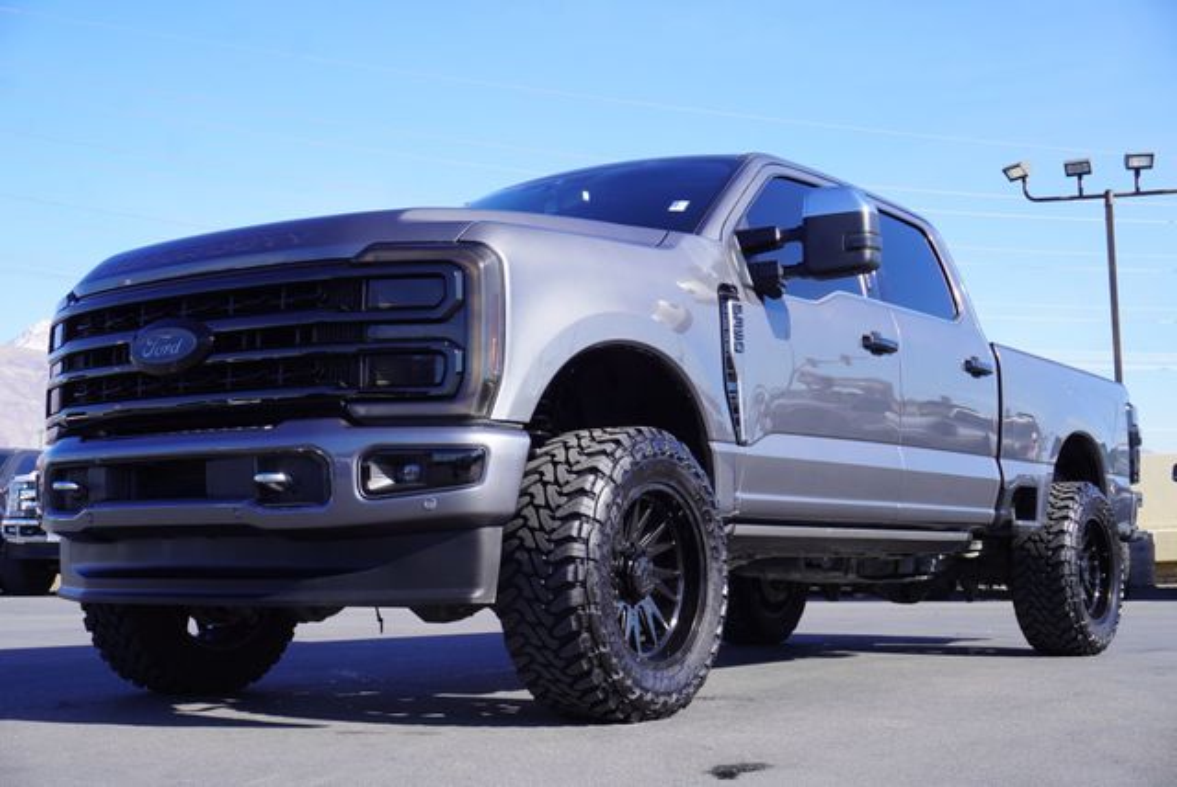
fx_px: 1522
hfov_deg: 42.3
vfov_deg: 29.0
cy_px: 394
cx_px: 588
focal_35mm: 46
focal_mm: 31
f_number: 9
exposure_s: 1/100
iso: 100
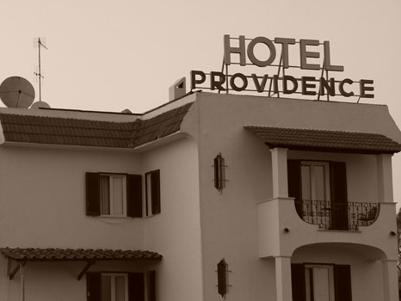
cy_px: 171
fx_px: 1599
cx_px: 151
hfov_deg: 14.3
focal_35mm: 138
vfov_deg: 10.8
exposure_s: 1/60
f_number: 3.5
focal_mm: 24.63
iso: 100
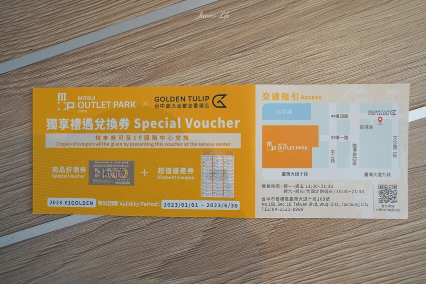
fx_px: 237
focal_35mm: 20
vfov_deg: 61.9
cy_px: 142
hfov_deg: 84.0
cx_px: 213
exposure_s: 1/30
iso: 2000
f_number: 5.6
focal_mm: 20
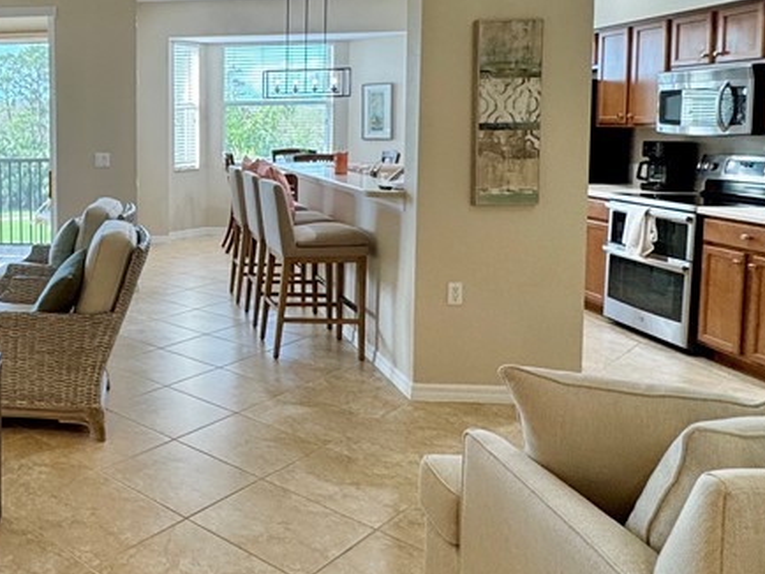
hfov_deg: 47.6
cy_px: 169
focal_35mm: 33
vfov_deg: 42.1
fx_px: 730
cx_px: 30
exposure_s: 1/120
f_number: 2.2
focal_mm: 2.22
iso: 100
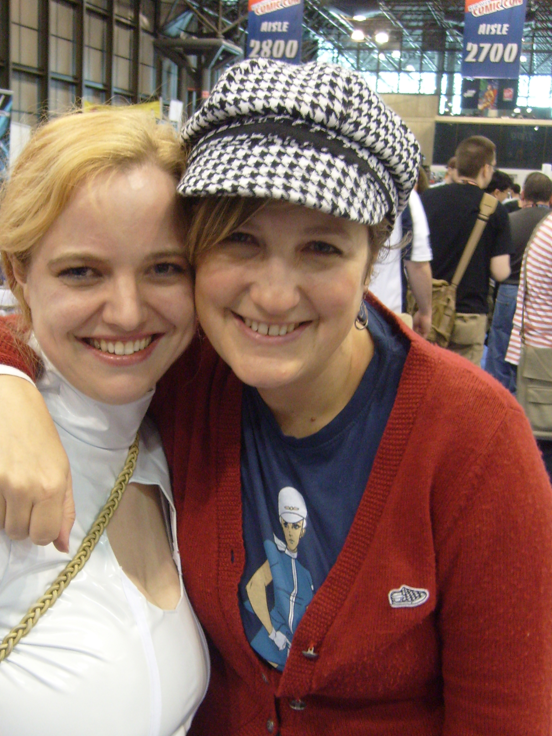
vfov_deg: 40.0
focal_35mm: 47
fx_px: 999
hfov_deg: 30.8
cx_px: 209
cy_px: 487
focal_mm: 5.8
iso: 200
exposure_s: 1/10
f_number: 2.8
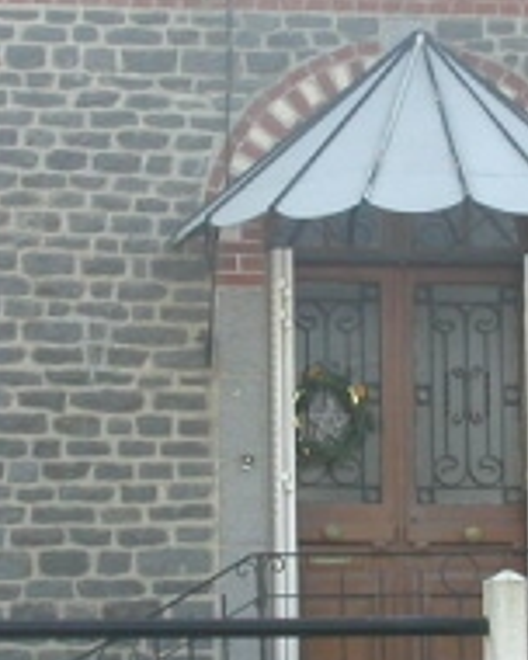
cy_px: 261
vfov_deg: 12.5
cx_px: 386
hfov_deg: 10.0
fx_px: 3008
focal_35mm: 154
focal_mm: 9.1
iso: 100
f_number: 5.5
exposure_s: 1/123
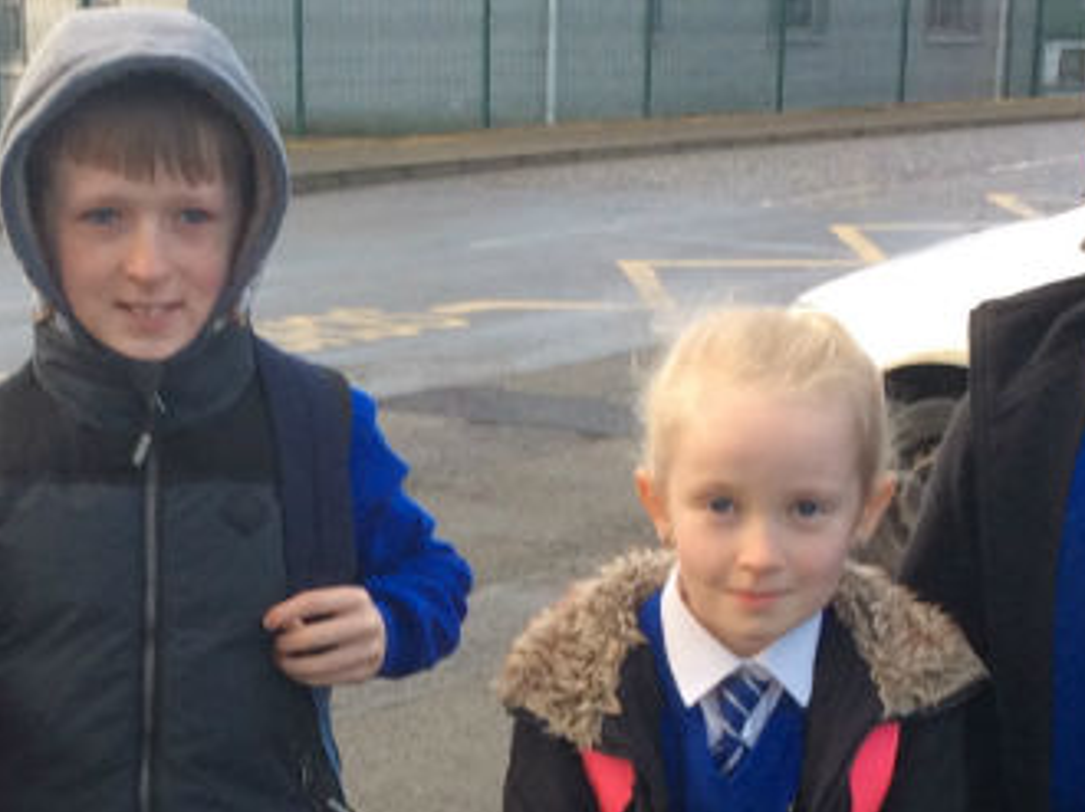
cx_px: 345
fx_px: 2976
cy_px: 805
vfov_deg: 15.3
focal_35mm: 95
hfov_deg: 20.6
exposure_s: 1/120
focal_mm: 3.3
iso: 32
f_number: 2.4
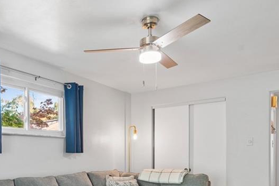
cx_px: 89
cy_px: 142
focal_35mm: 31
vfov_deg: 40.9
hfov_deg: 58.7
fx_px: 240
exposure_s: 1
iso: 400
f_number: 8
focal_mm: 16
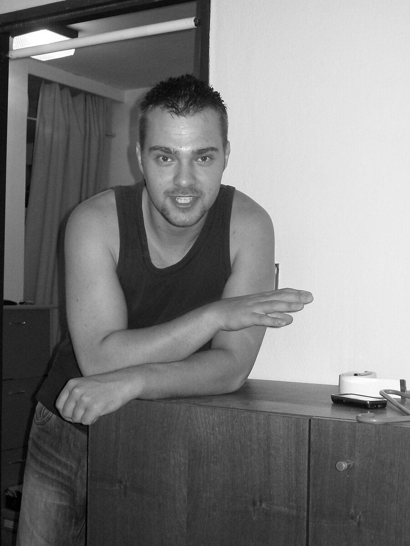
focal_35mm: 56
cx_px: 205
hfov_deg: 26.1
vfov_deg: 34.3
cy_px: 273
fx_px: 884
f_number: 3.4
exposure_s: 1/40
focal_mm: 9.4
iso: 200
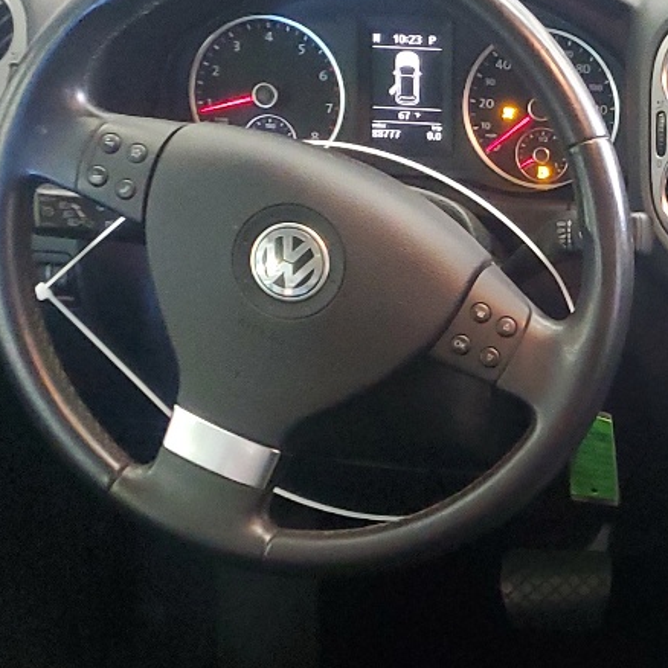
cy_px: 685
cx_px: 897
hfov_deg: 18.9
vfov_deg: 20.0
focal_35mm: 84
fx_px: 1834
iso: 292
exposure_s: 1/17
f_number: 1.5
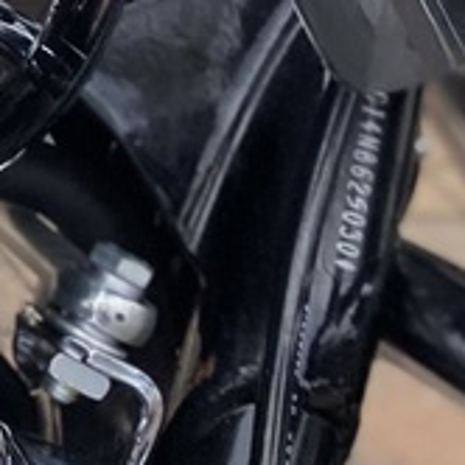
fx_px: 2158
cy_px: -434
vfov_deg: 11.2
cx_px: -852
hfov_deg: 9.9
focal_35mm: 142
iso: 32
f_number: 1.8
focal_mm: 4.25
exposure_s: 1/255
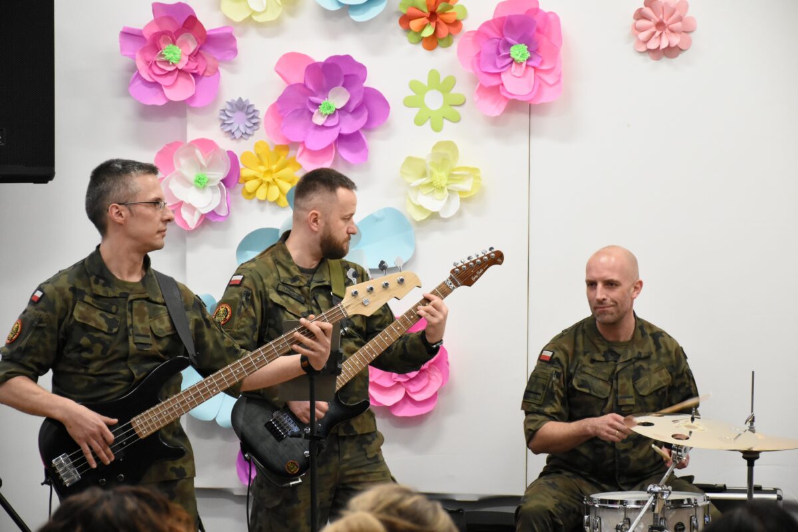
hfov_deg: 16.1
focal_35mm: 128
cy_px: 266
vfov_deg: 10.8
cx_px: 399
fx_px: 2826
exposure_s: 1/125
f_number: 5.3
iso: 4000
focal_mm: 85
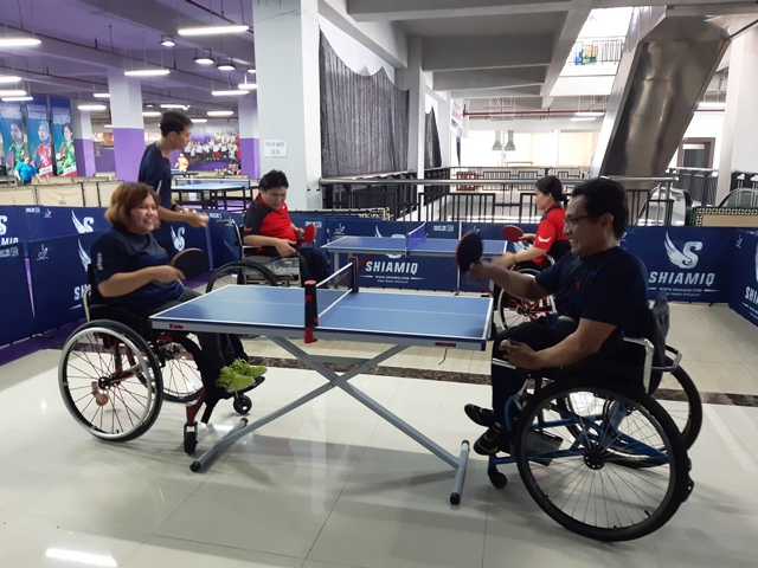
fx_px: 569
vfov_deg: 53.1
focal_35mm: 26
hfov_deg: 67.3
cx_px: 379
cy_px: 284
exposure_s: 1/25
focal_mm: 3.92
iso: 320
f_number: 1.7
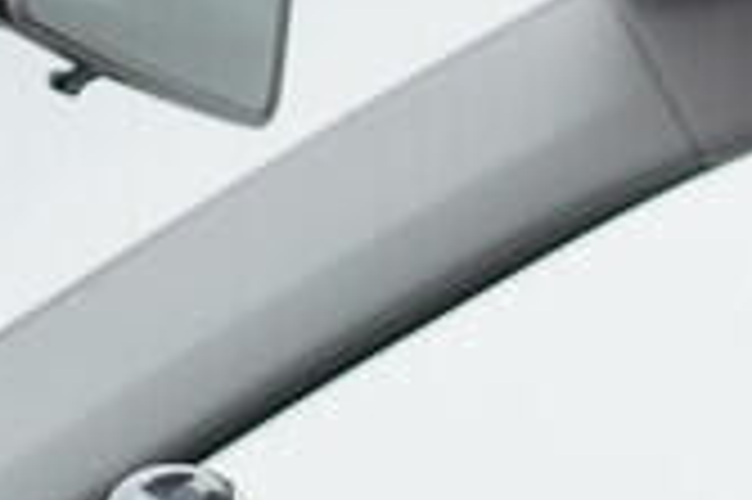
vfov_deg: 6.1
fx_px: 4612
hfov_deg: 9.1
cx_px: 1058
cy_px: 948
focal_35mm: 221
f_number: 3.5
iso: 125
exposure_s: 1/60
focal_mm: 24
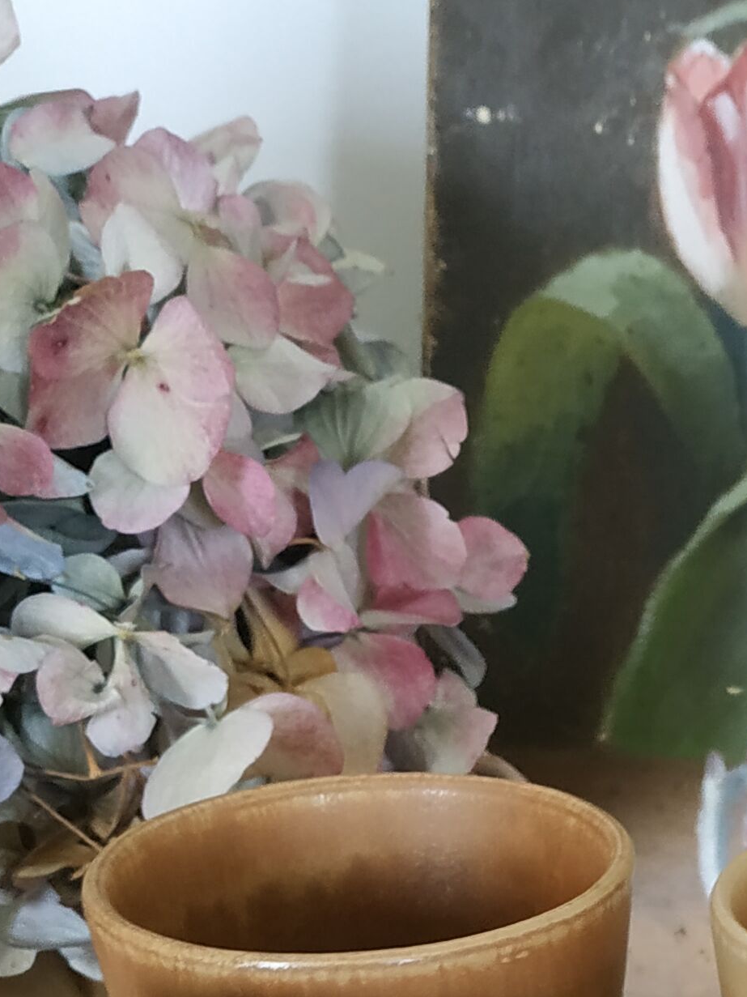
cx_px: 820
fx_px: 2245
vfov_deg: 23.2
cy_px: 1153
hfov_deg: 18.2
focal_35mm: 78
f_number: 1.9
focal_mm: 3.94
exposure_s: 1/33
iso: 250
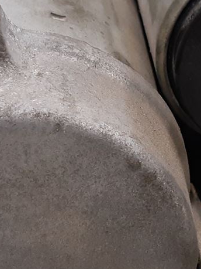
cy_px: 89
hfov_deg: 12.7
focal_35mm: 116
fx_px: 898
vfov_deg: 16.9
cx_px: 144
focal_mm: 3.93
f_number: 1.7
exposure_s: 1/50
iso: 125
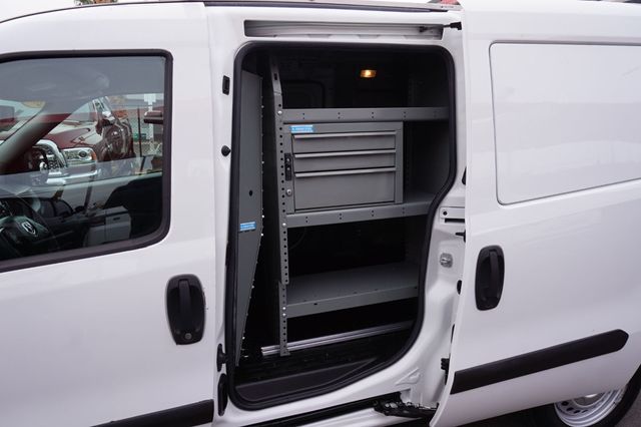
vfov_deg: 53.1
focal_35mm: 24
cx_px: 320
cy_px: 214
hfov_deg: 73.8
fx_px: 427
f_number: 9
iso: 100
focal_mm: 16
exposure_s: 1/80
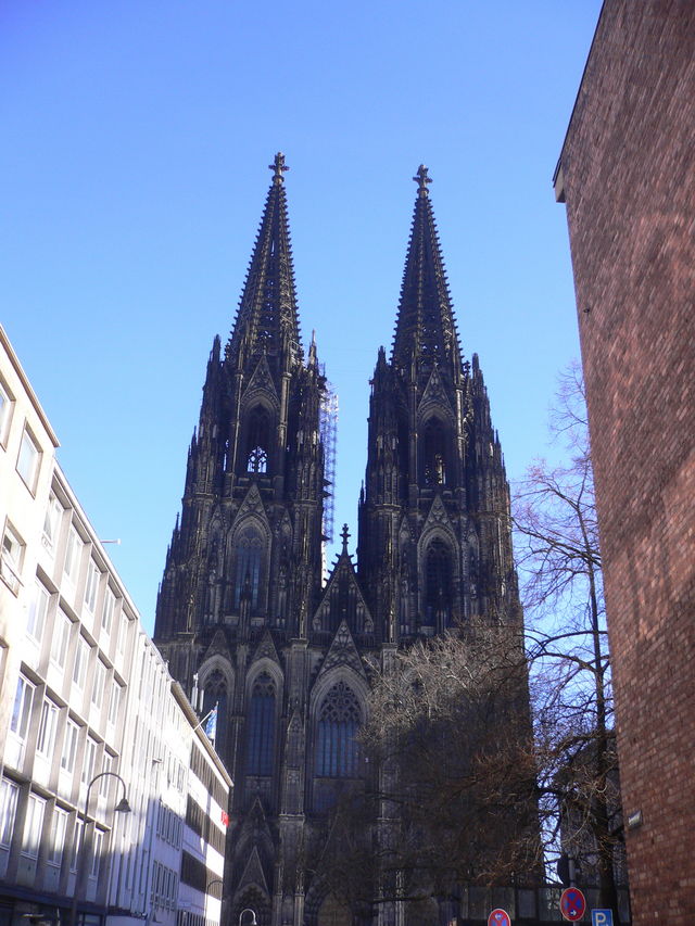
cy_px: 463
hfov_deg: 40.7
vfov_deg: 52.6
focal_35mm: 35
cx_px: 348
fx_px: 937
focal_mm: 5.8
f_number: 2.8
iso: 80
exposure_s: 1/500
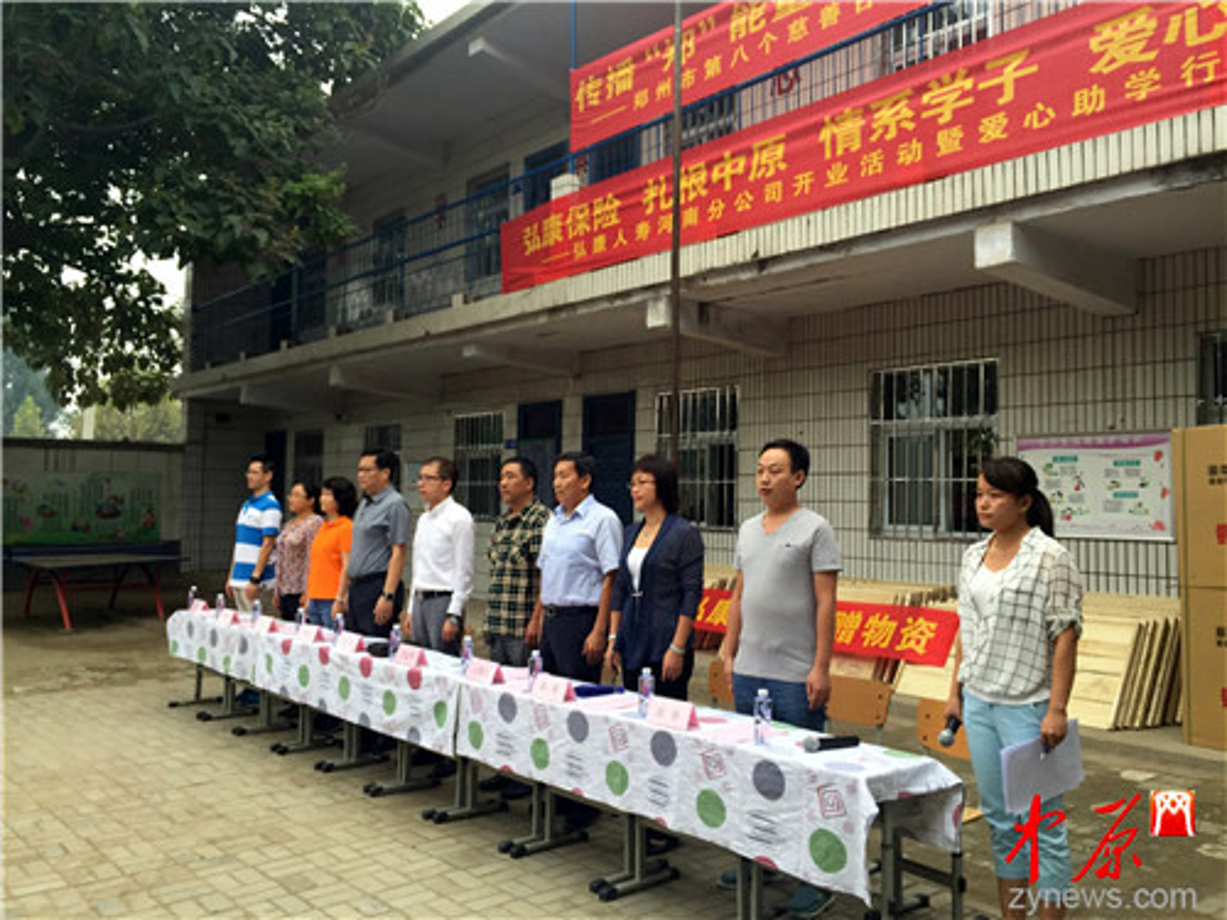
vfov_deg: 48.2
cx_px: 614
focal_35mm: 29
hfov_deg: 61.7
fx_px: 1028
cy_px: 460
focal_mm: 4.15
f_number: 2.2
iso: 32
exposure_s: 1/120
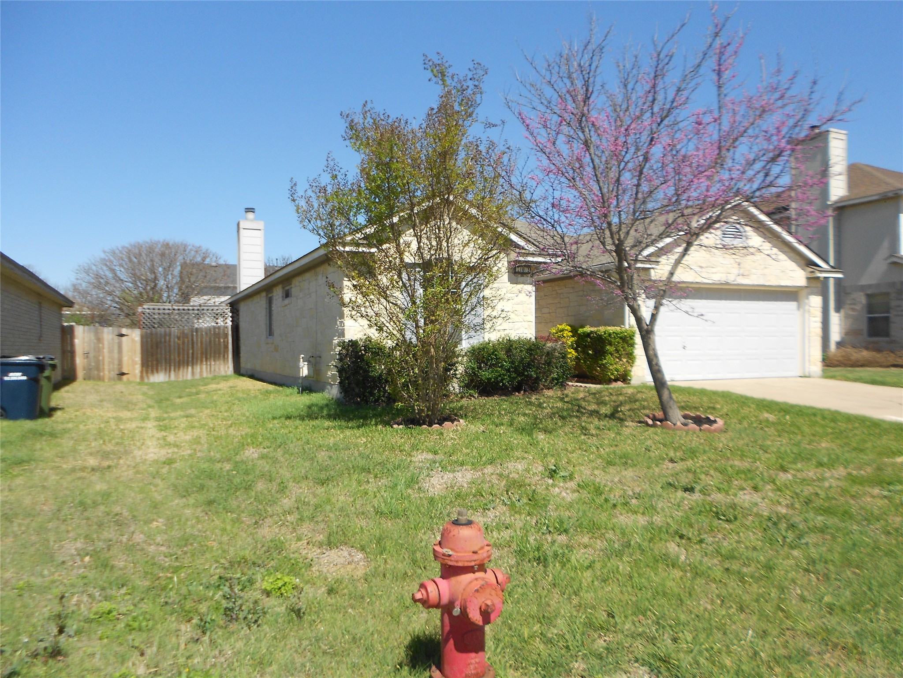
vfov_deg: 53.1
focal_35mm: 26
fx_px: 678
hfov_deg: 67.3
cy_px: 339
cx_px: 452
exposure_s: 1/1000
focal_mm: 4.6
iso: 80
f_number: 3.2
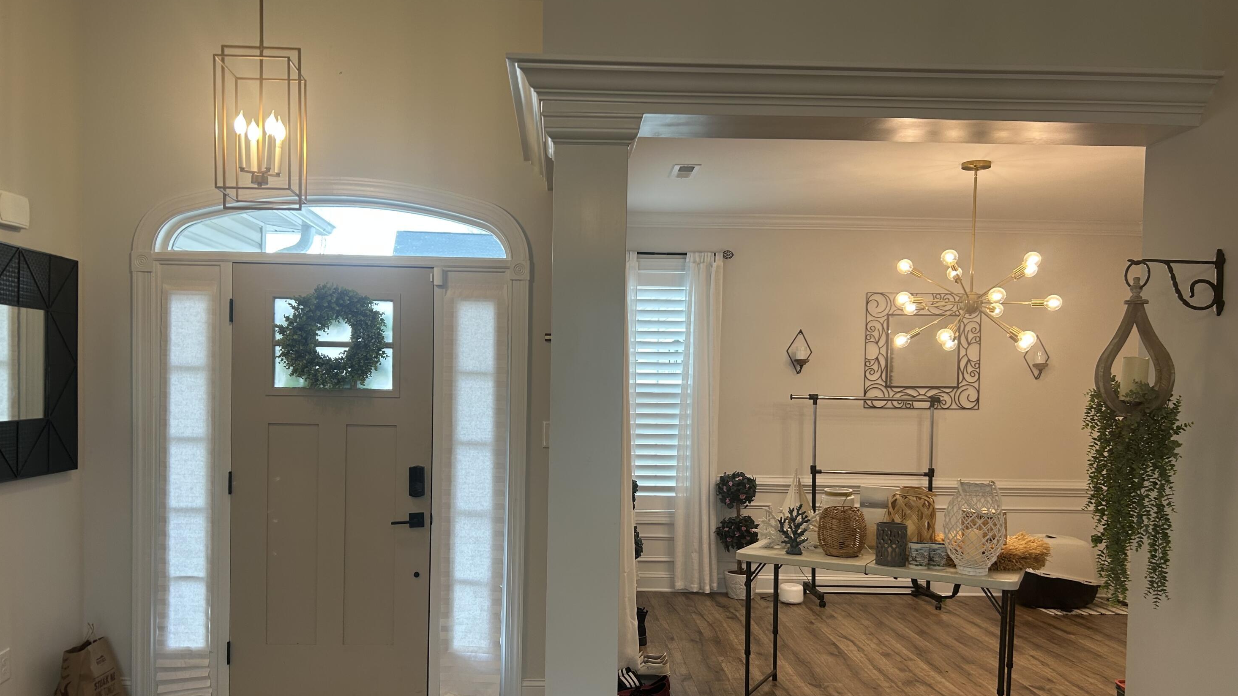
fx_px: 952
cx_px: 605
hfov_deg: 66.1
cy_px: 409
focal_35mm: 29
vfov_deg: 40.0
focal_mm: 5.7
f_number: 1.5
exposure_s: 1/120
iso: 64
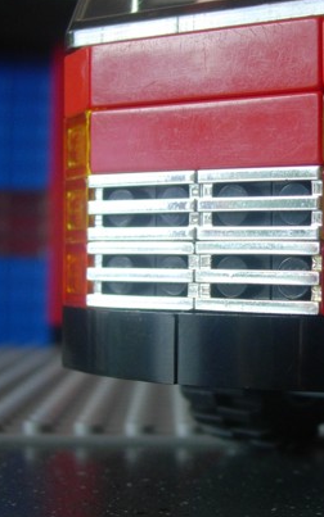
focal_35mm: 80
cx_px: 297
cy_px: 251
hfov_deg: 16.1
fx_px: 1130
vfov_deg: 25.8
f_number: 2.8
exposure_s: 1/76.1
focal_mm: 7.8
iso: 64
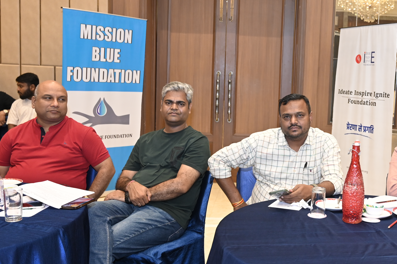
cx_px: 300
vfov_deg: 28.6
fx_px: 518
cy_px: 132
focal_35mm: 47
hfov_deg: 40.7
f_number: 4
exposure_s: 1/100
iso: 1600
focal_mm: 25
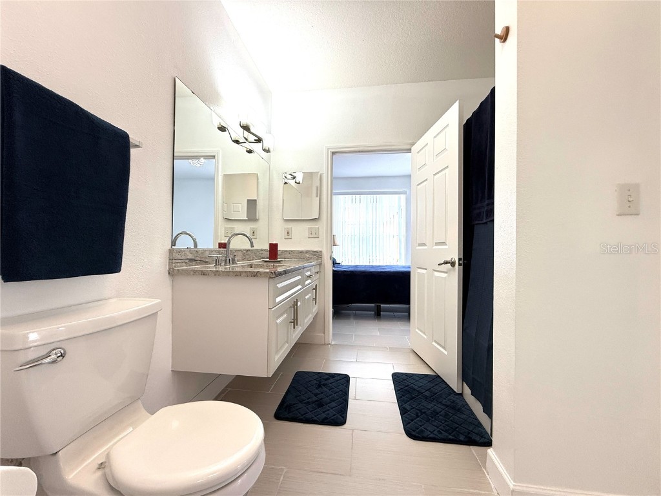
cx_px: 330
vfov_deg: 85.7
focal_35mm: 14
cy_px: 248
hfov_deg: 102.1
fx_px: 267
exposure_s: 1/120
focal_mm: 2.22
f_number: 2.2
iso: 80
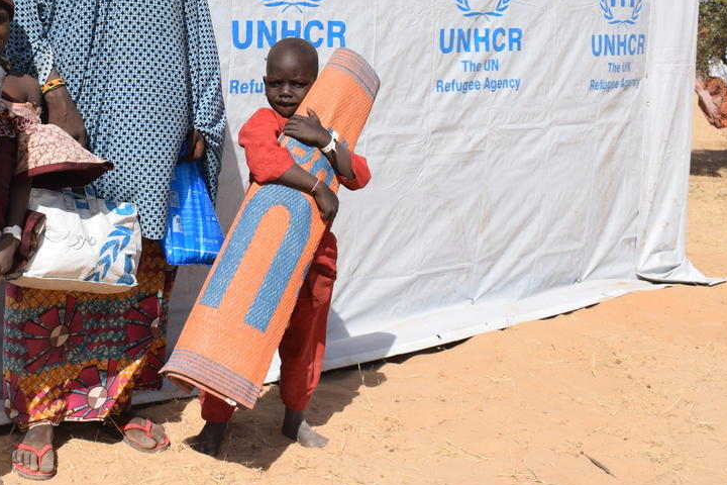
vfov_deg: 22.3
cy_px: 87
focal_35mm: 60
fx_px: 1212
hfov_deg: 32.7
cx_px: 180
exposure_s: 1/500
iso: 200
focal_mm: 24
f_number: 11
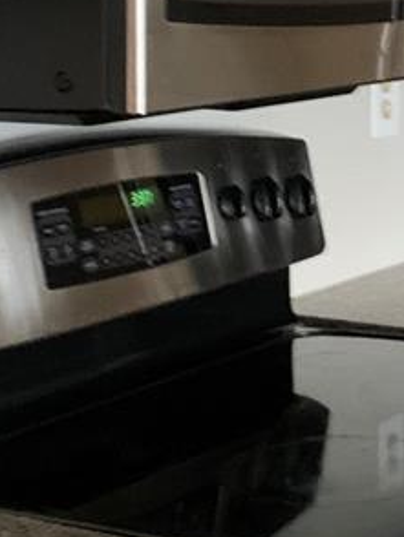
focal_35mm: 106
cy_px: 194
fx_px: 1647
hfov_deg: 13.7
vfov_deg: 18.5
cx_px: 424
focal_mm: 4.25
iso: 640
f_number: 1.8
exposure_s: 1/24
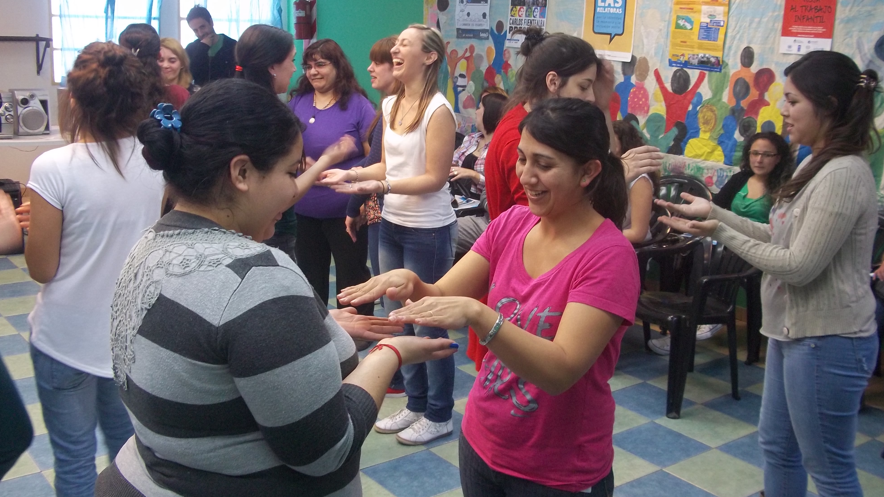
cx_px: 443
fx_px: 938
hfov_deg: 50.5
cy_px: 190
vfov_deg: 29.6
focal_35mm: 40
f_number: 3.1
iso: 160
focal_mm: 6.5
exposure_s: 1/30
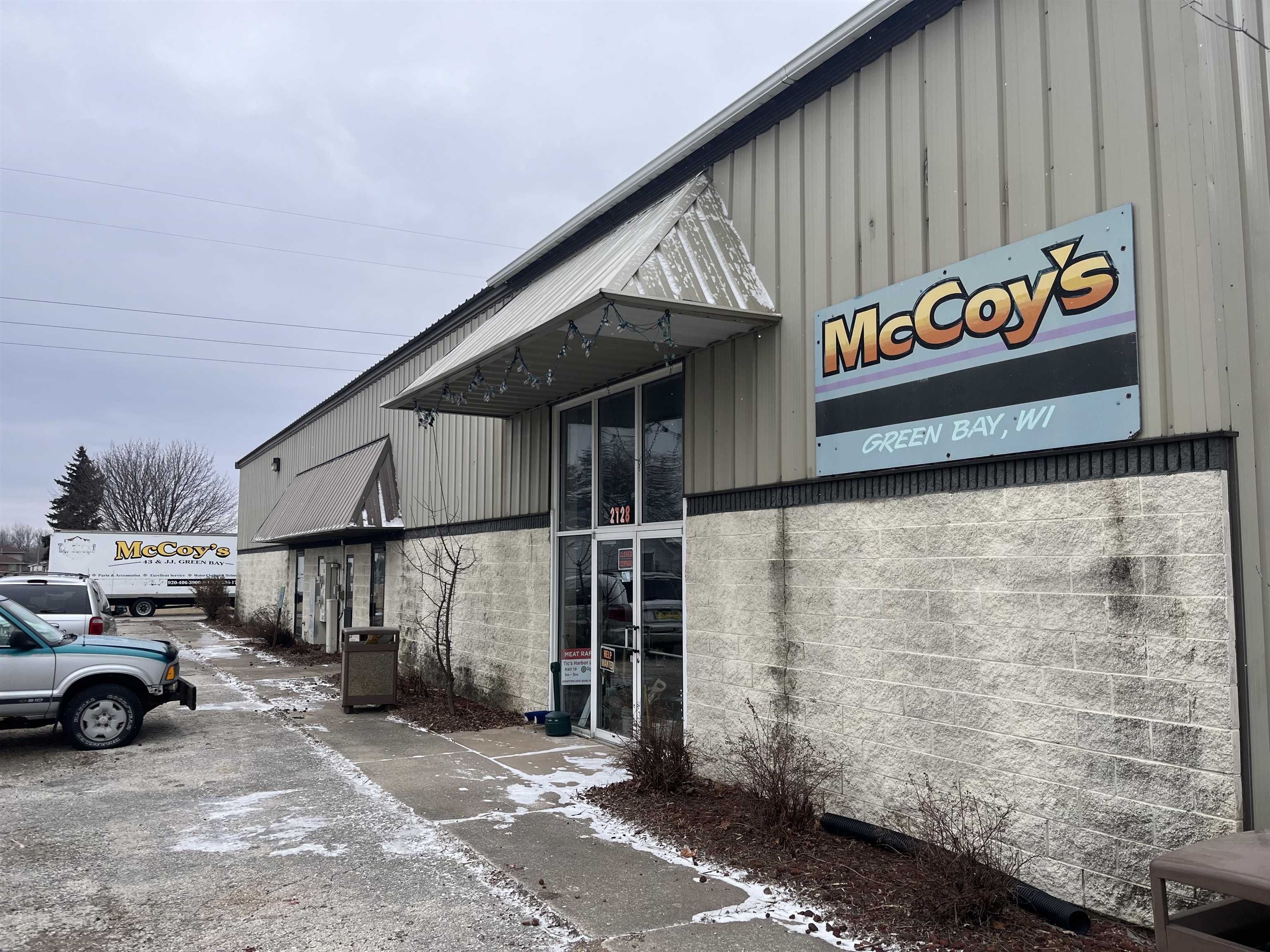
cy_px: 476
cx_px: 635
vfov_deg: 53.1
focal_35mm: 26
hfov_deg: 67.3
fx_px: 954
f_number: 1.6
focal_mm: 5.1
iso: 50
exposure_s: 1/1266
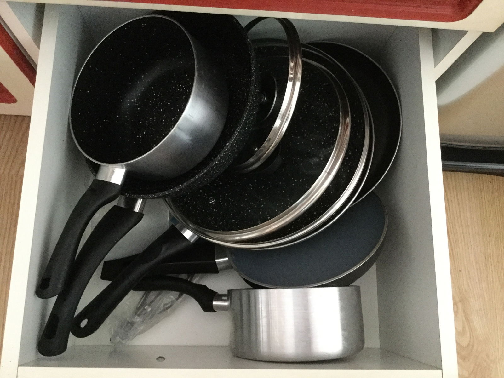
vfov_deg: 45.4
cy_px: 189
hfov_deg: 58.4
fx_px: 451
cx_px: 252
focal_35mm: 31
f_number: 2.4
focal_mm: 3.3
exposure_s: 1/17
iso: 320
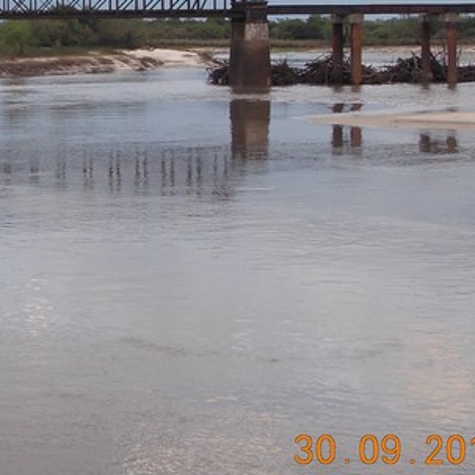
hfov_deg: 17.6
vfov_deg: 18.0
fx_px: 1490
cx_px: -30
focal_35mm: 96
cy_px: 107
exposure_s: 1/60
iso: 80
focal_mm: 6.1
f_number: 3.3
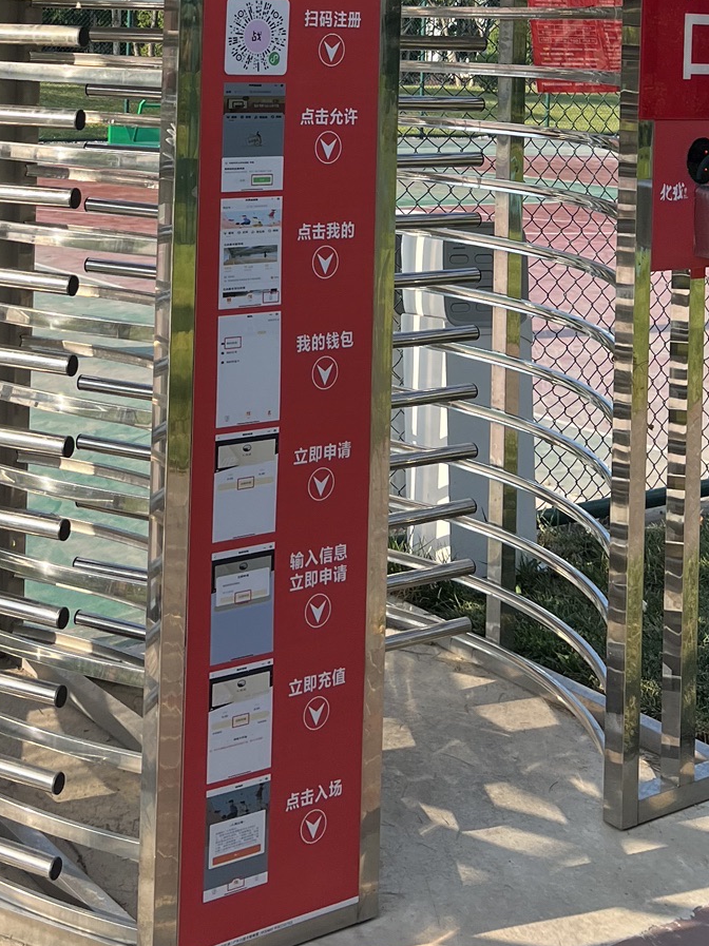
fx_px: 1585
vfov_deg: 31.0
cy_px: 19
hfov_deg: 24.9
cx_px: 158
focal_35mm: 58
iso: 50
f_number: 1.5
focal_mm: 5.7
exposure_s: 1/1377
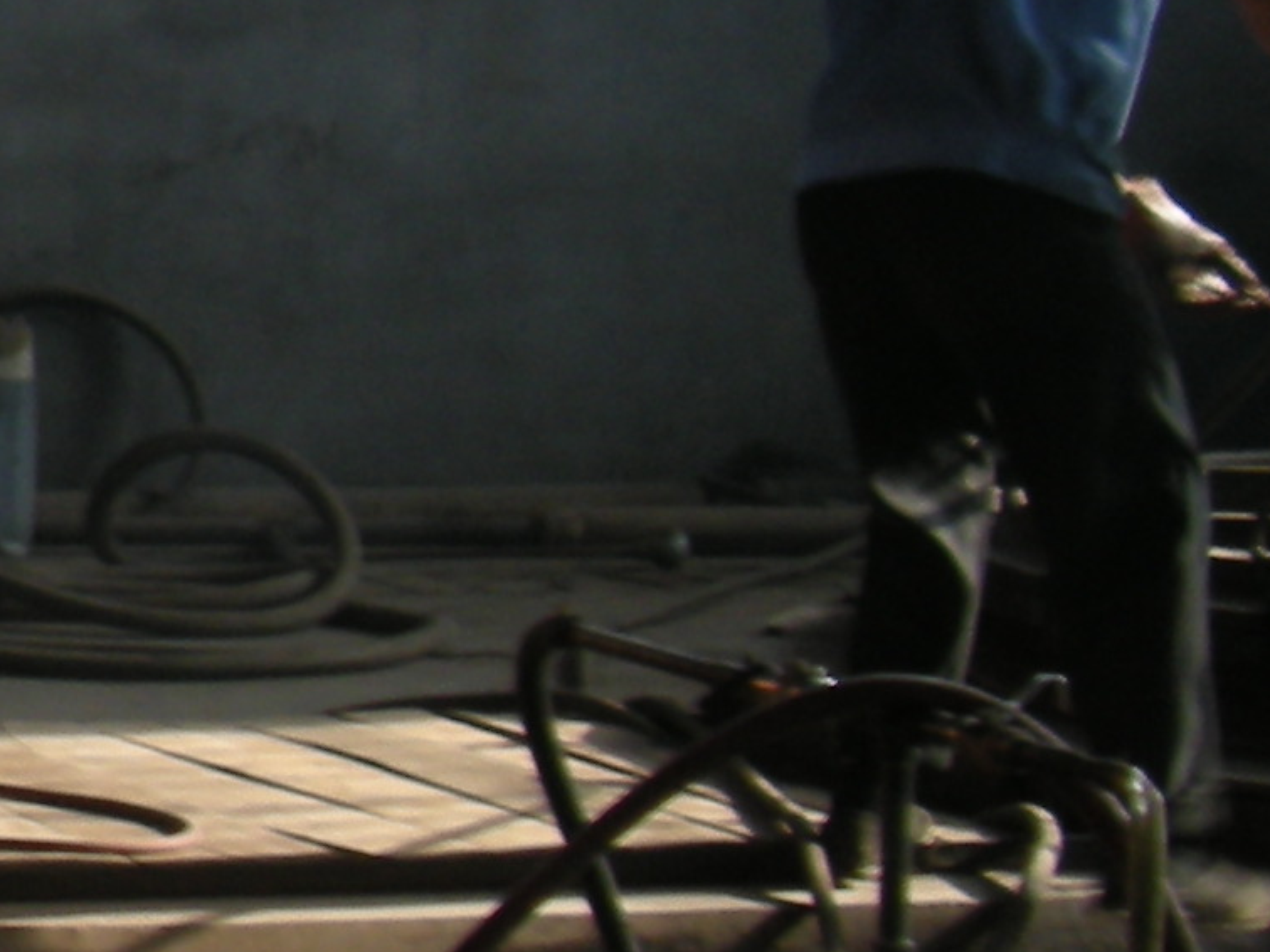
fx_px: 7190
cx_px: -1941
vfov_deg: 7.6
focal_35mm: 196
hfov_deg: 9.0
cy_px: 187
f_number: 2.8
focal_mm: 7.9
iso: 64
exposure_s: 1/30
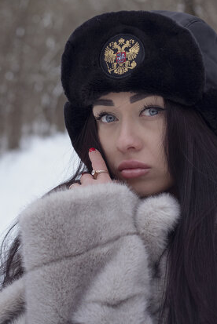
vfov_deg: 21.0
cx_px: 141
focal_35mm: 97
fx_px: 876
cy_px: 130
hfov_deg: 14.1
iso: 200
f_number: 4
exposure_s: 1/100
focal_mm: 50
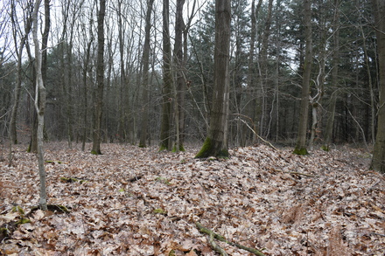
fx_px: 353
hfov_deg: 57.2
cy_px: 128
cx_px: 192
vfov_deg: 39.9
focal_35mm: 33
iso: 400
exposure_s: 1/200
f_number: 7.1
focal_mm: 22
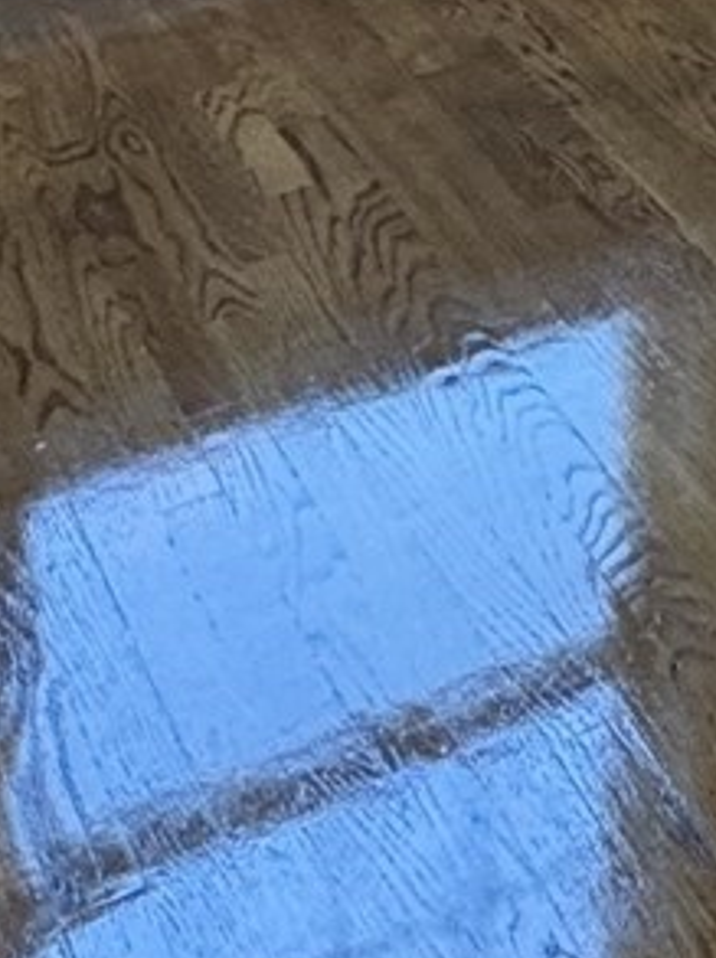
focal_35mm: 98
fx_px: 2709
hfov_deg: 13.6
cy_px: -1040
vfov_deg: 15.4
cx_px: 1252
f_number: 2.2
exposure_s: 1/120
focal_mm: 2.22
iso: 160
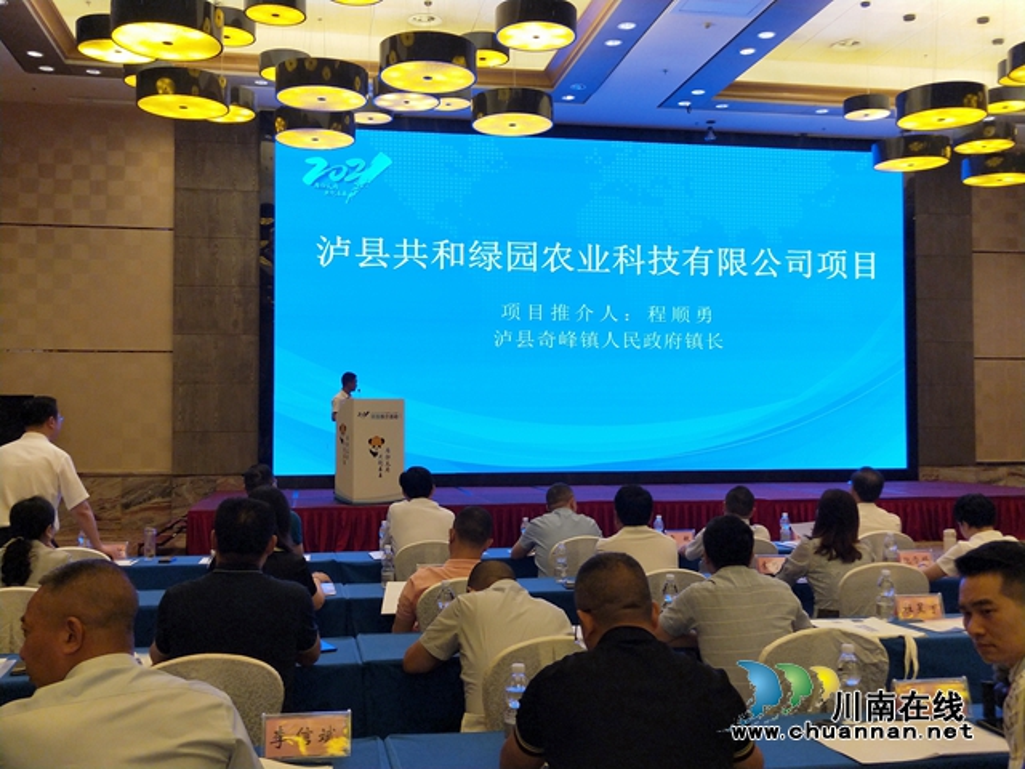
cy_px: 384
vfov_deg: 54.9
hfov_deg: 69.4
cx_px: 512
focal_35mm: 25
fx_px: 740
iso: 120
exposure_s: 1/50
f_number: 1.7
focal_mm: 4.28
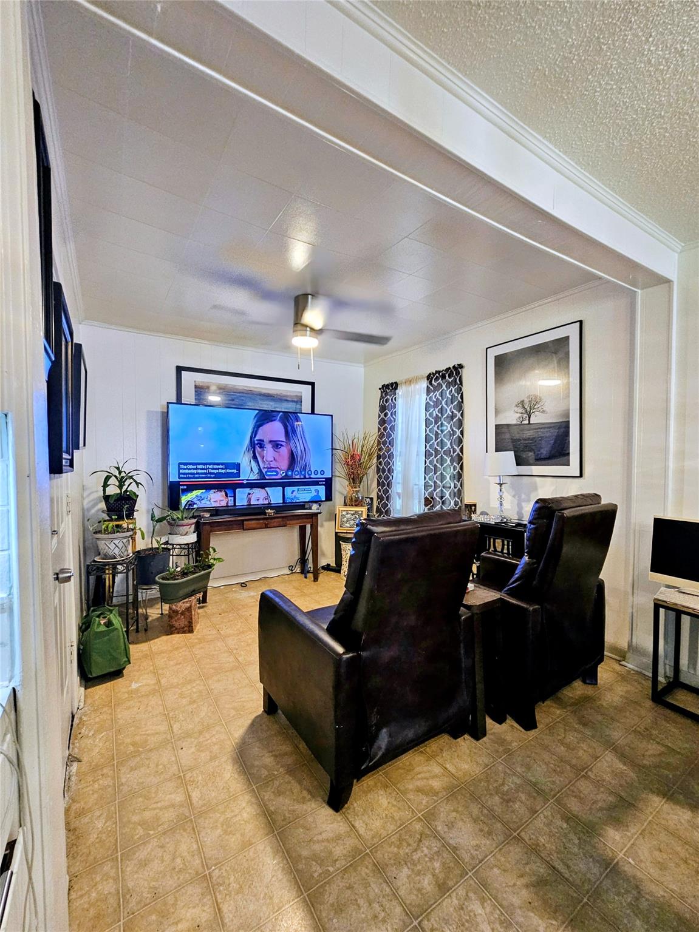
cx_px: 350
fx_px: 350
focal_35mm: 13
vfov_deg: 106.2
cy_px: 466
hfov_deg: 89.9
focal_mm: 2.2
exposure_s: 1/60
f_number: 2.2
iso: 400
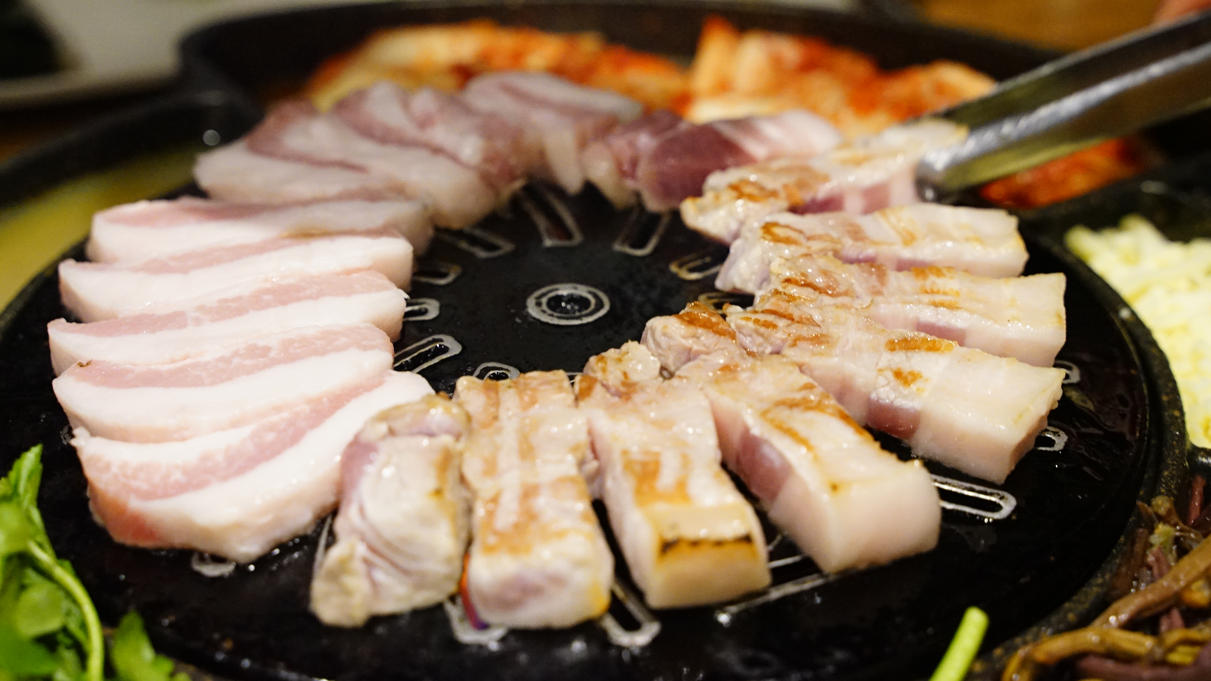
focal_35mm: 74
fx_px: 2376
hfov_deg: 28.6
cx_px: 608
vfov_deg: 16.3
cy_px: 287
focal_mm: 70
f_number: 5
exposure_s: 1/80
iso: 6400
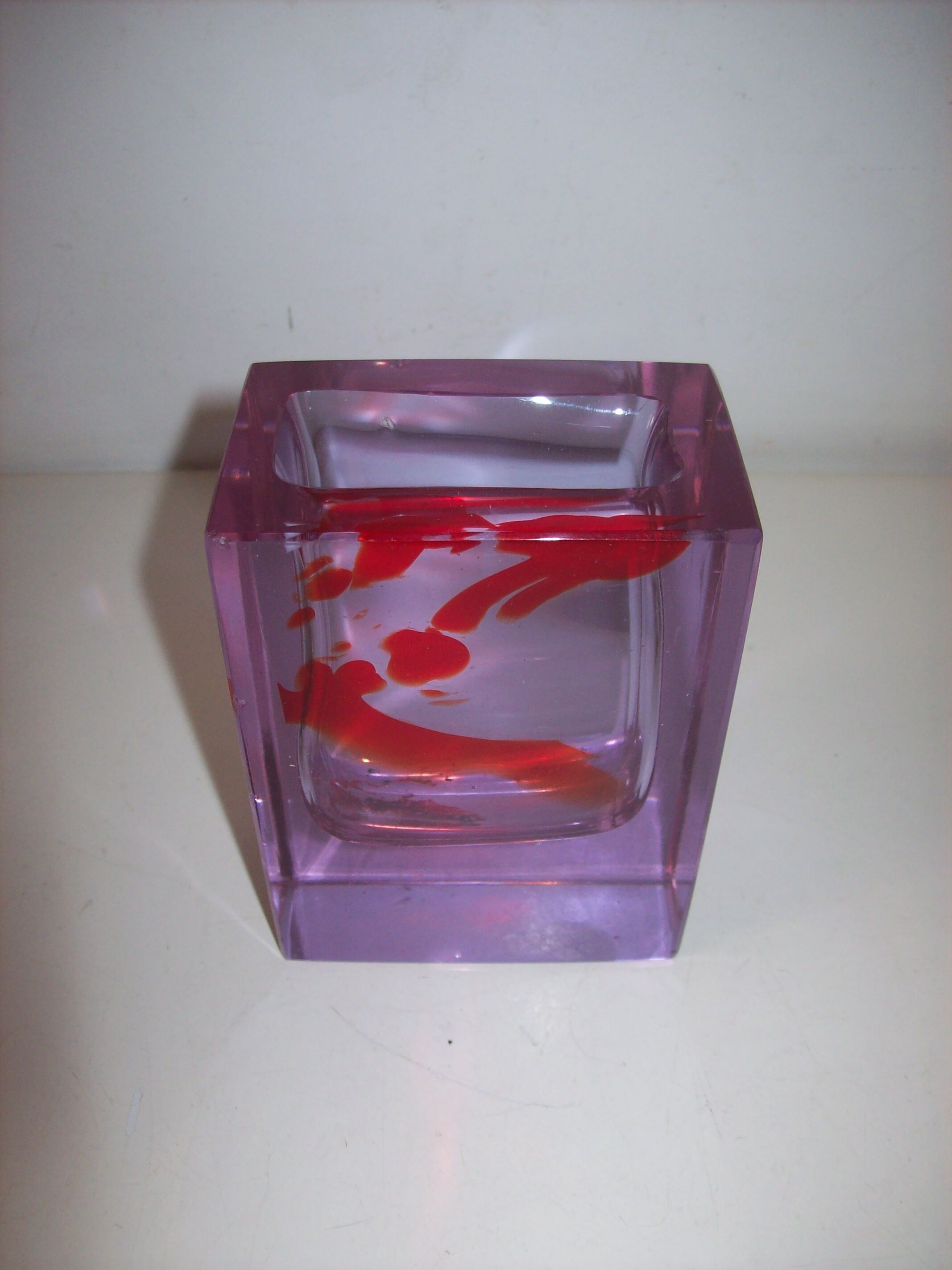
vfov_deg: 51.4
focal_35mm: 36
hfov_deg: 39.6
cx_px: 476
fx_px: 1321
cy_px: 635
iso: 80
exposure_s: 1/64
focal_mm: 6
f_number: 2.7
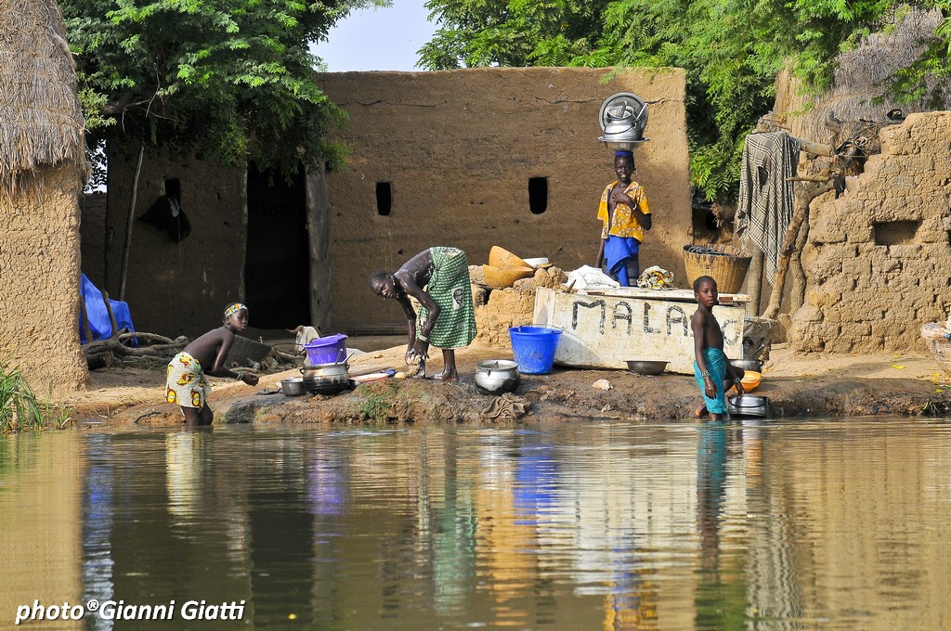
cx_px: 476
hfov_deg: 8.9
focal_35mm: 232
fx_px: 6134
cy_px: 316
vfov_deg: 5.9
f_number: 10
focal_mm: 155
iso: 500
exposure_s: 1/500
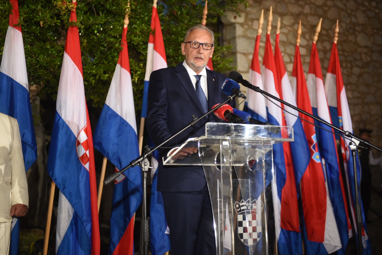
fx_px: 552
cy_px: 128
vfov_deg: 26.0
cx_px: 191
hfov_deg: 38.2
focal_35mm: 52
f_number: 2.8
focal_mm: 52
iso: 800
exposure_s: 1/100
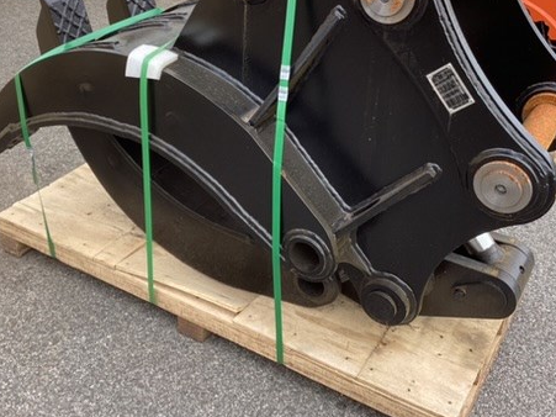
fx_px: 707
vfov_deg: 32.6
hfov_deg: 42.9
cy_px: 144
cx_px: 253
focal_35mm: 44
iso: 25
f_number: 2.4
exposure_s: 1/149
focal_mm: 3.3
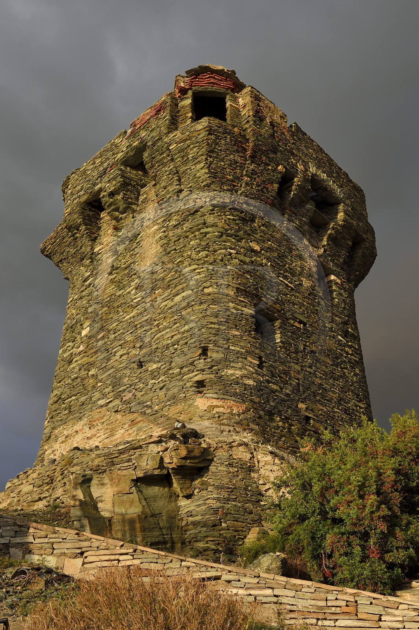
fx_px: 630
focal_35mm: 36
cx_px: 210
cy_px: 315
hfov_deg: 36.8
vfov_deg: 53.2
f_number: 8
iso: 200
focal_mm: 36
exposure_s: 1/160
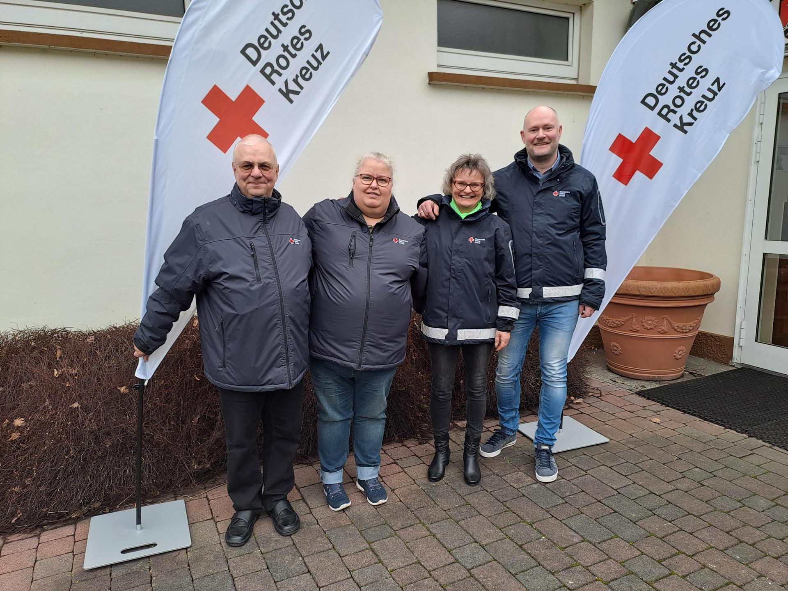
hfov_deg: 69.4
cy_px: 296
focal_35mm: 25
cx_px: 394
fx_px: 569
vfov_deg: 54.9
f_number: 1.8
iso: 40
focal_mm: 4.65
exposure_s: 1/100
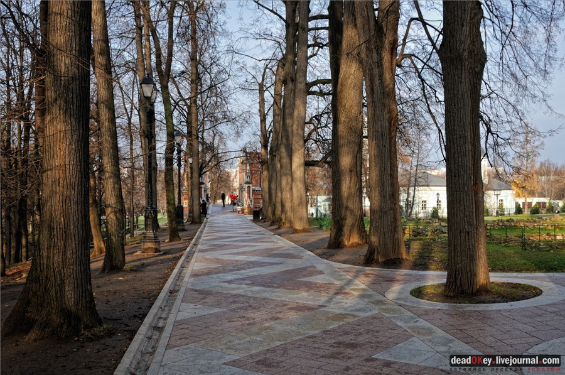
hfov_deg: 53.2
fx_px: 564
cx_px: 282
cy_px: 188
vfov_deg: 36.8
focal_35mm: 36
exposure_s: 1/200
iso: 250
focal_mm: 24
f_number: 9
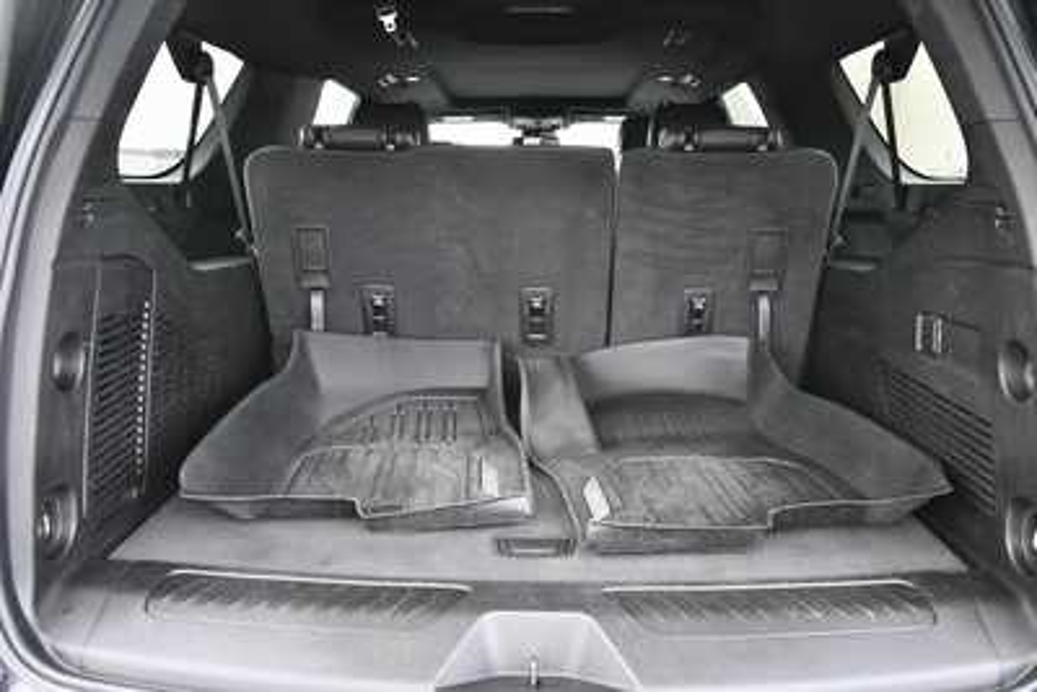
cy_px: 346
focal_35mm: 30
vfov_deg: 43.6
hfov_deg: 61.9
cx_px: 518
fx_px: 864
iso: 2000
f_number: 5.6
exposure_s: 1/125
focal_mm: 20
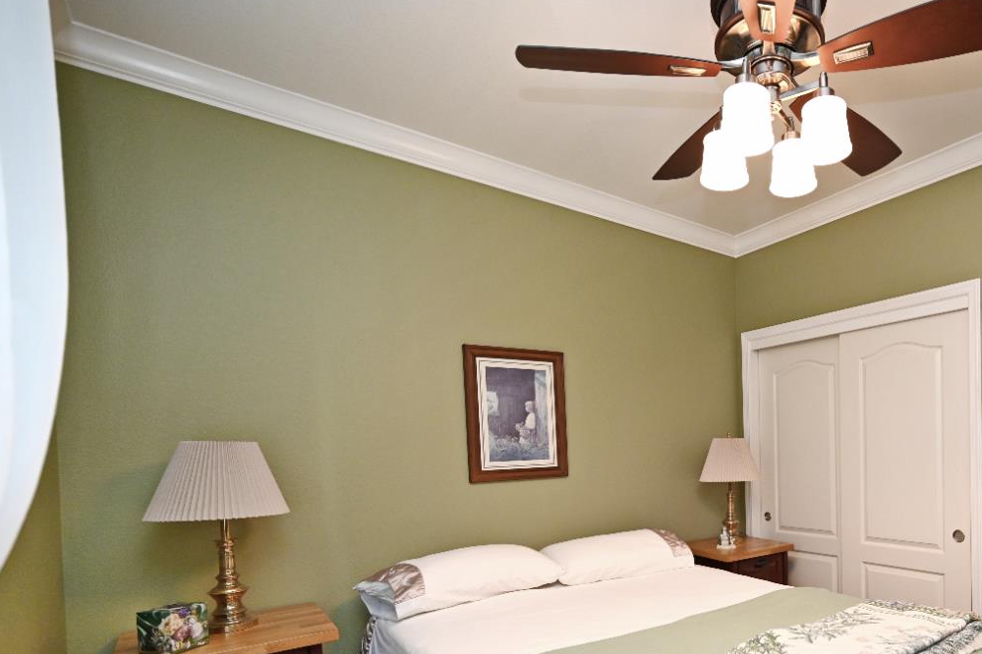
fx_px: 573
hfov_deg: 75.9
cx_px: 723
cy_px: 467
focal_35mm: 21
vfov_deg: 57.3
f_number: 4
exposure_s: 1/60
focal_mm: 14
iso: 900
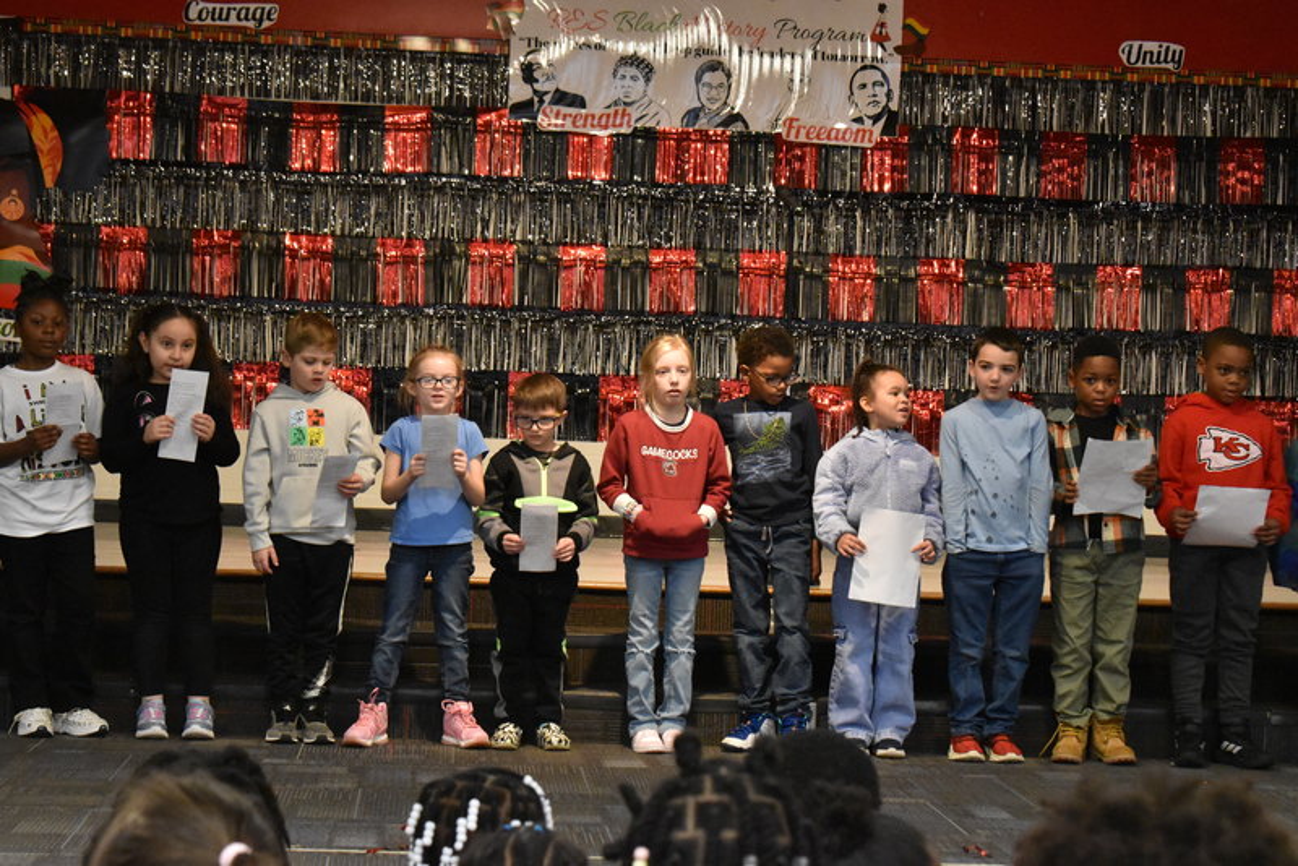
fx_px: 2975
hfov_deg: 24.6
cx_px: 649
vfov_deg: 16.6
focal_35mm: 82
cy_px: 433
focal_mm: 55
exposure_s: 1/100
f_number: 7.1
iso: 5600
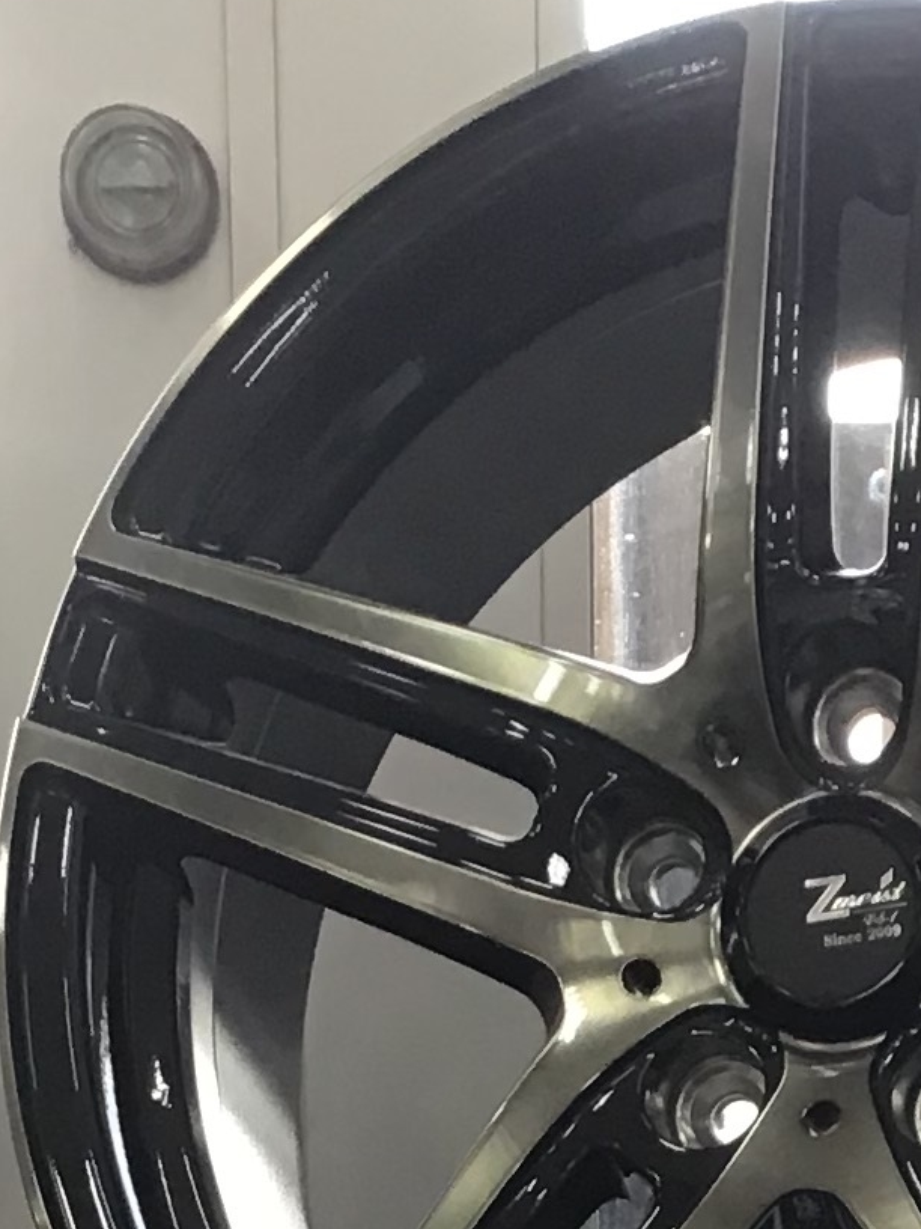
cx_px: 804
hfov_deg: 11.9
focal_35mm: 124
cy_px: 2122
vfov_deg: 14.3
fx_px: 4399
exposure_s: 1/40
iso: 32
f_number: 2.4
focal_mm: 3.3
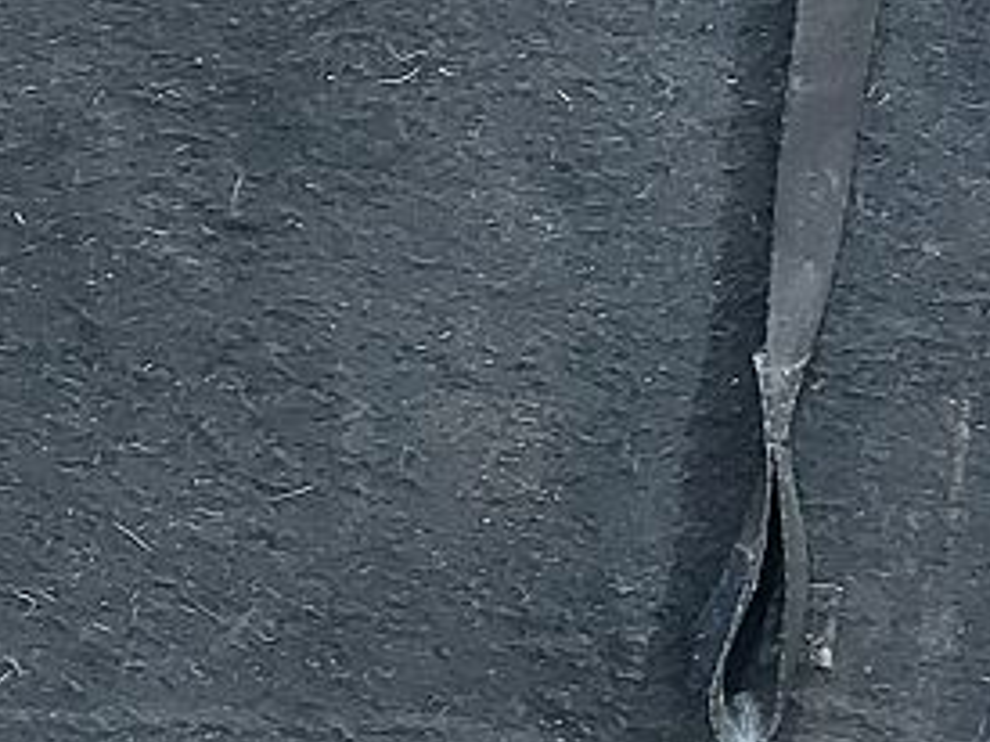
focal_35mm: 121
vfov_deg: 12.0
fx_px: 3459
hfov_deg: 16.1
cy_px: -148
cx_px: 99
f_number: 1.8
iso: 250
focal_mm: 5.23
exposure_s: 1/25
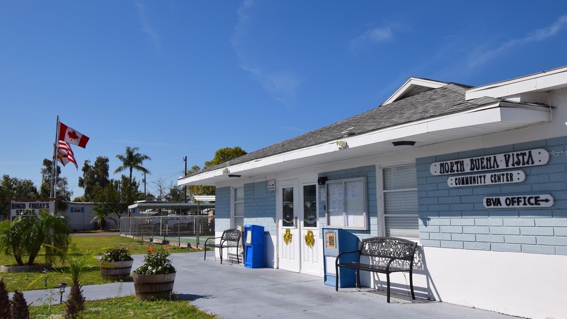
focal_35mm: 32
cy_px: 153
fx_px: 481
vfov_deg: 36.7
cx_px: 286
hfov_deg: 61.0
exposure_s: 1/500
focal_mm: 20
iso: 200
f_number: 13
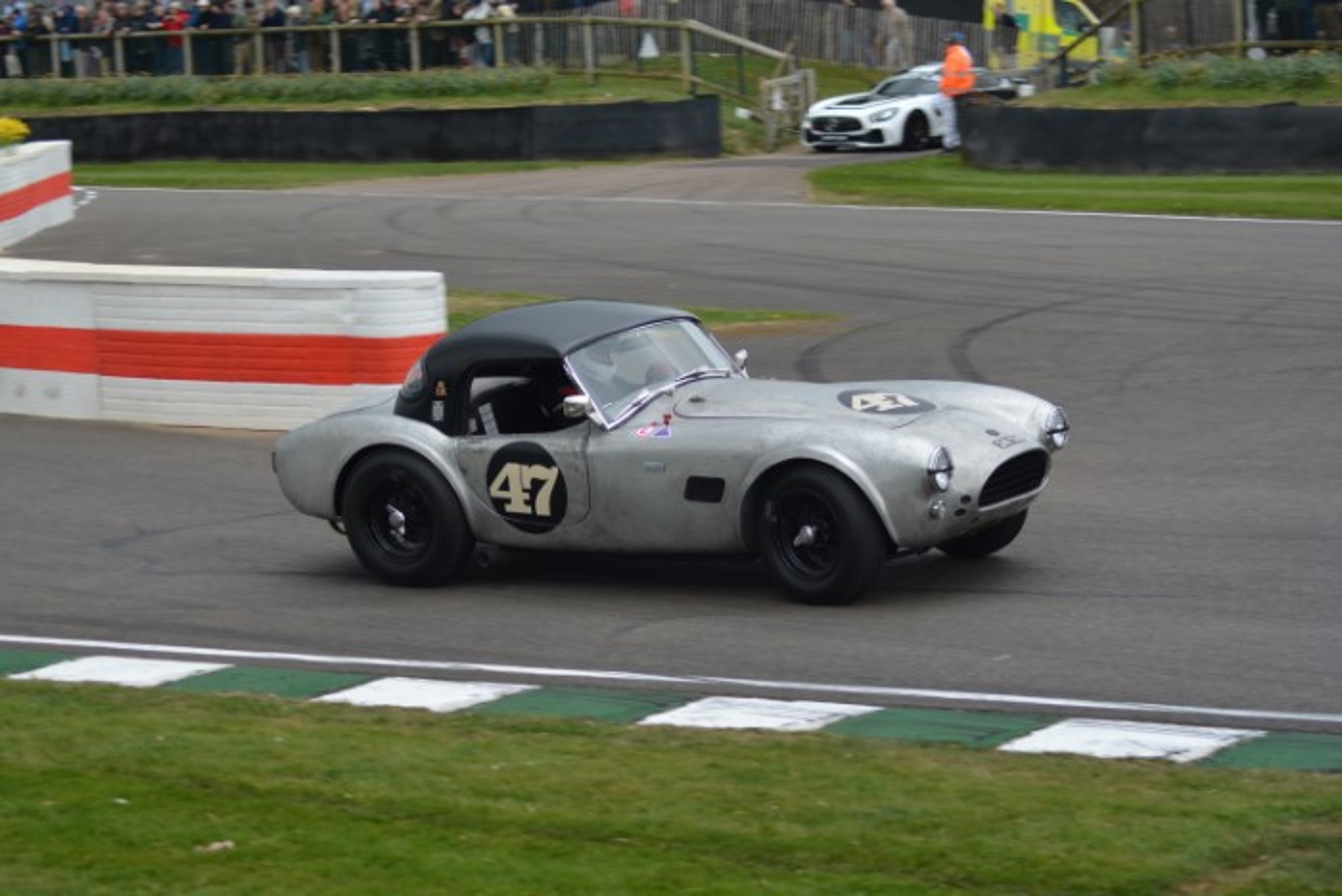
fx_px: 3915
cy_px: 448
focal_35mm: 105
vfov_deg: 13.0
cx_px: 671
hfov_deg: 19.5
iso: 400
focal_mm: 70
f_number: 5
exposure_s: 1/500
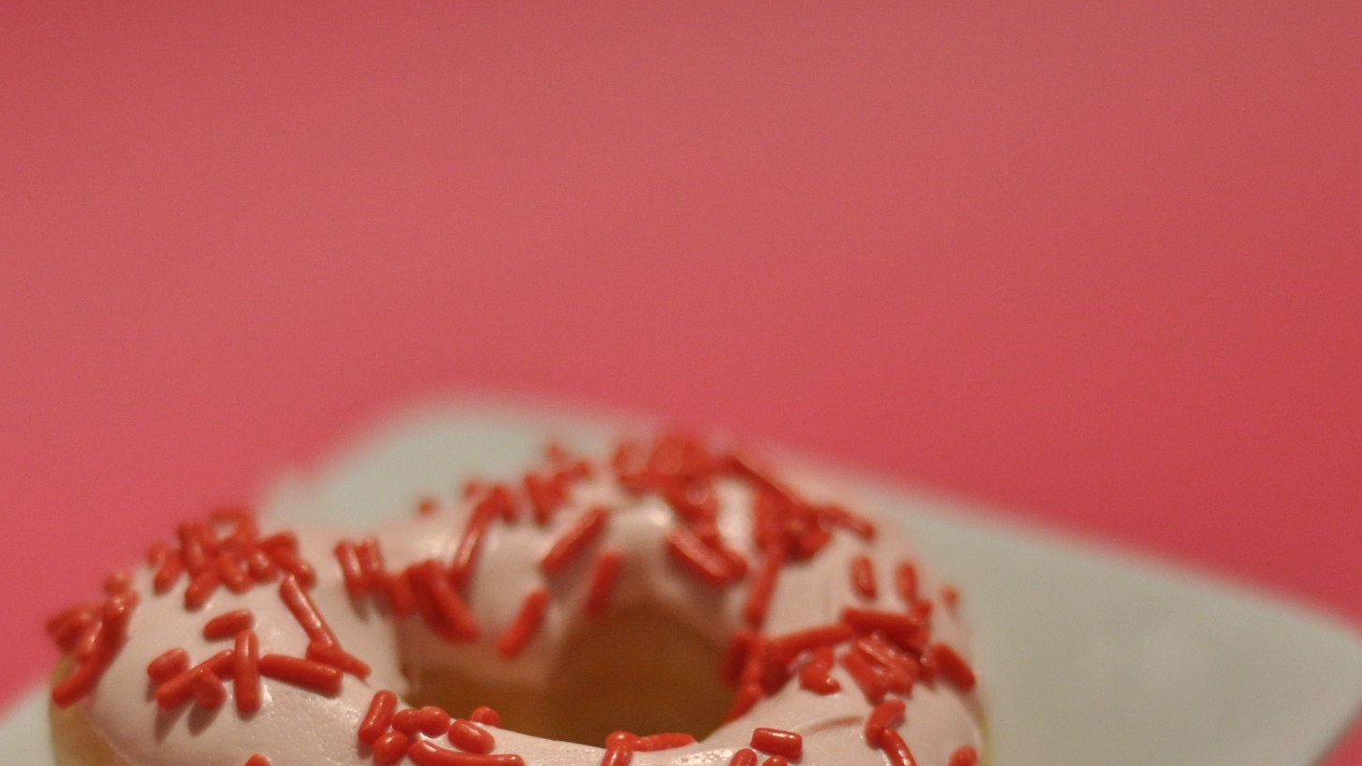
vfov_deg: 10.5
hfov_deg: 18.6
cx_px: 717
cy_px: 646
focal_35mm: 115
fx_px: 4153
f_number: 1.8
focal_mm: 50
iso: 800
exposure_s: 1/200
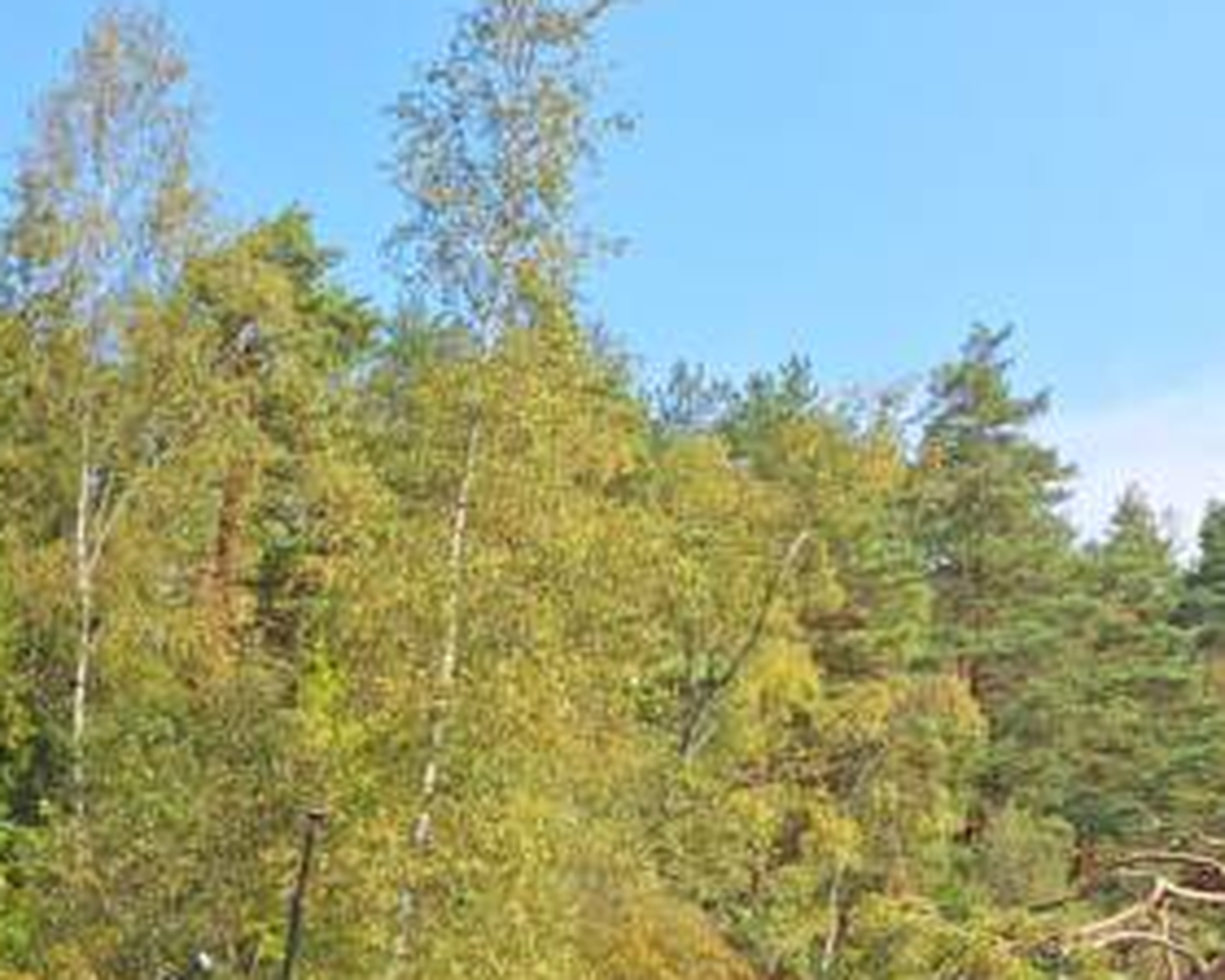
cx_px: -109
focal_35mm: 61
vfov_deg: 23.1
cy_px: 1155
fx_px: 2212
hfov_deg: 28.3
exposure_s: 1/1555
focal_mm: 5.54
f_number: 1.8
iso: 40
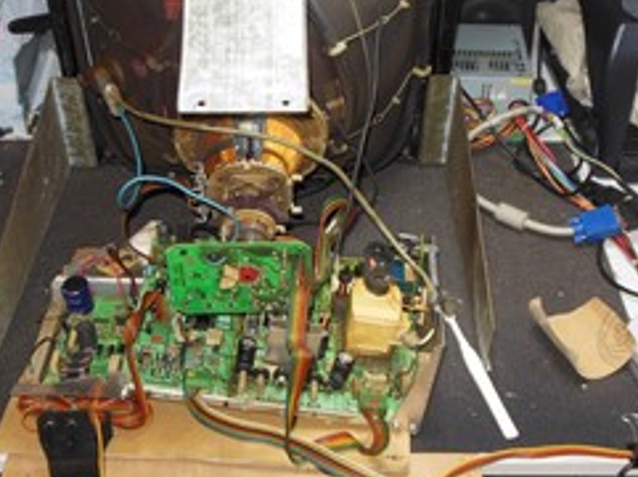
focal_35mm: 54
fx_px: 994
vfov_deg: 26.9
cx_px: 273
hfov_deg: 35.5
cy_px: 193
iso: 200
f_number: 3.3
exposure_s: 1/25
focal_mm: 5.2
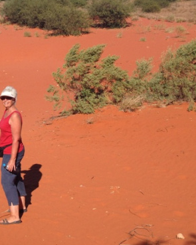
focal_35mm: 76
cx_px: -18
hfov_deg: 19.3
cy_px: 88
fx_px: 551
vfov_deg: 25.0
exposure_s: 1/2404
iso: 50
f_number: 2.4
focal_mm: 4.28
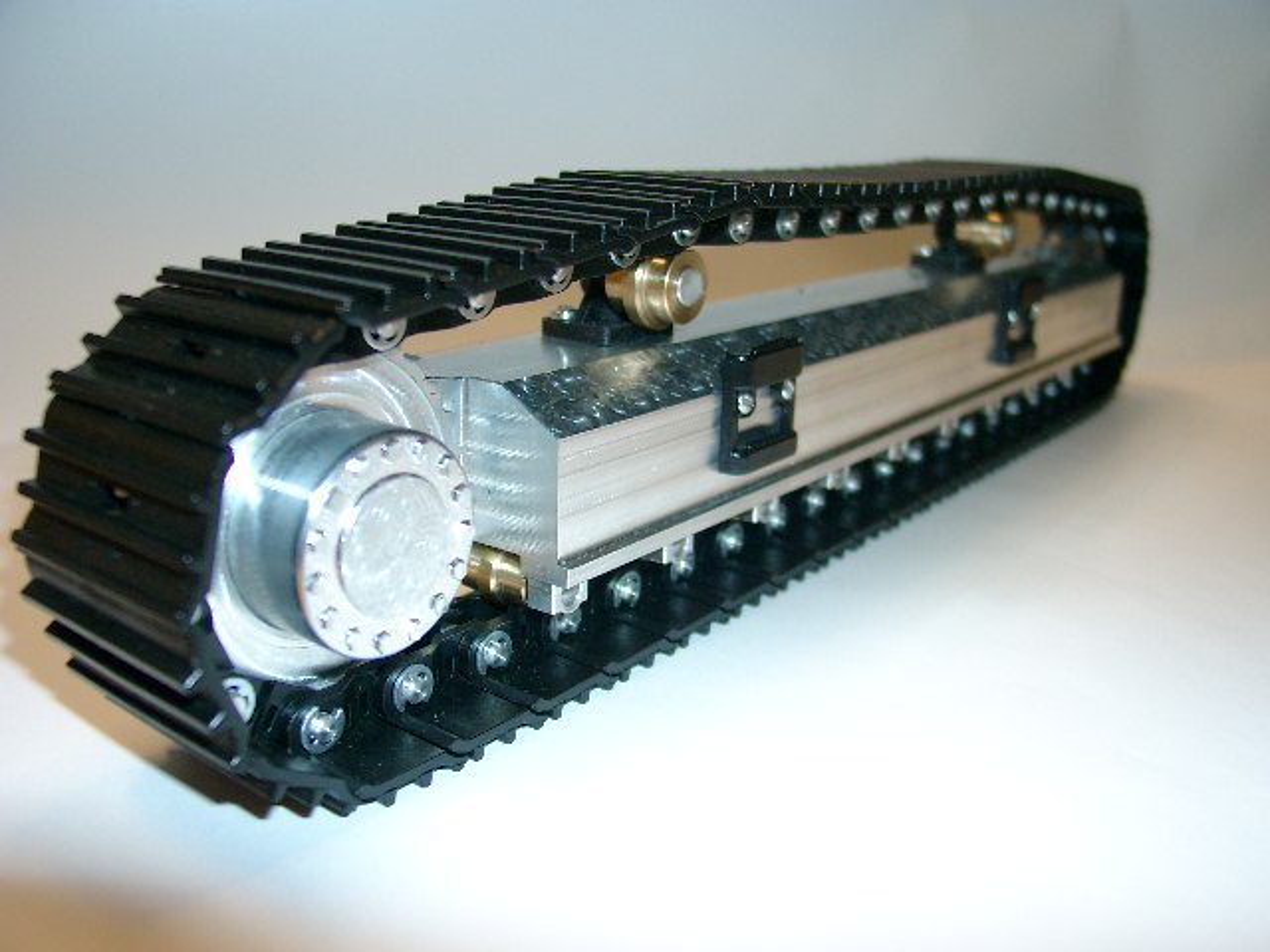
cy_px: 476
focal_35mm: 34
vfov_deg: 41.8
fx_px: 1247
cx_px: 635
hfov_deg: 54.0
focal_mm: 7.13
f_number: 2
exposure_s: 1/60
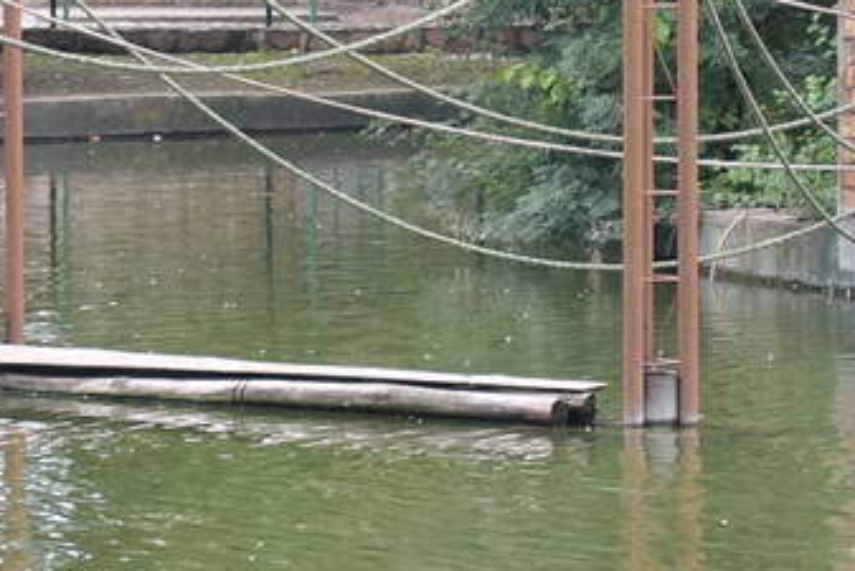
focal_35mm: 332
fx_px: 7888
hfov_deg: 6.2
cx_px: 3
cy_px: -123
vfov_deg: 4.1
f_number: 3.2
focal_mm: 25.7
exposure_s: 1/80
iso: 125
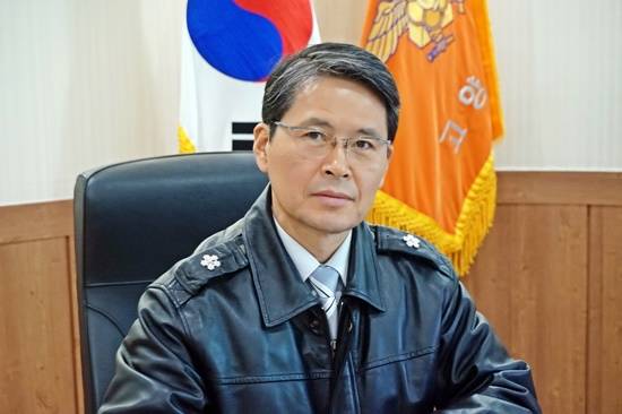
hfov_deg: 29.9
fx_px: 1166
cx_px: 311
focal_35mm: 68
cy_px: 207
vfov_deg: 20.1
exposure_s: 1/100
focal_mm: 45
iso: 6400
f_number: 5.6
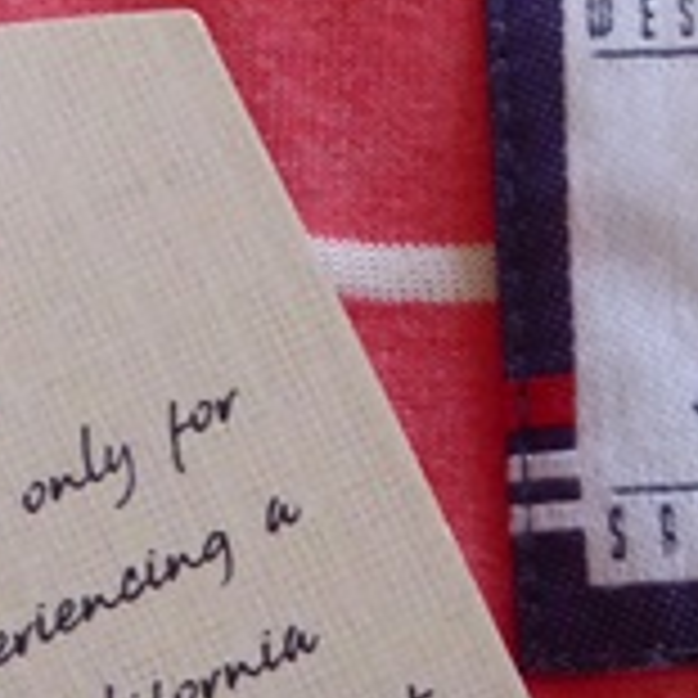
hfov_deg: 9.9
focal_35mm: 176
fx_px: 4015
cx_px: 482
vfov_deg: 9.8
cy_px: 779
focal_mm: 8.4
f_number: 4
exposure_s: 1/13
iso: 400
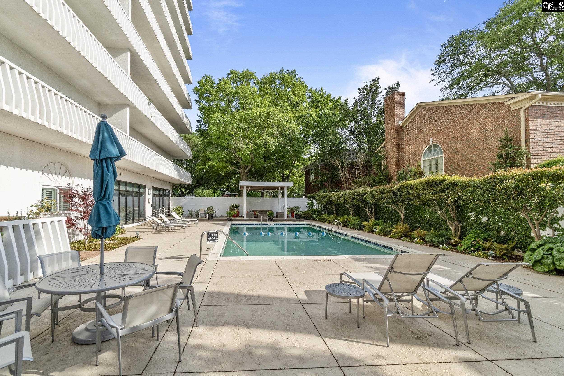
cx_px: 282
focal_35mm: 15
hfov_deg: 100.4
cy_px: 188
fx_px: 235
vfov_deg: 77.3
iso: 250
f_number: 8
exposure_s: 1/400
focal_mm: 10
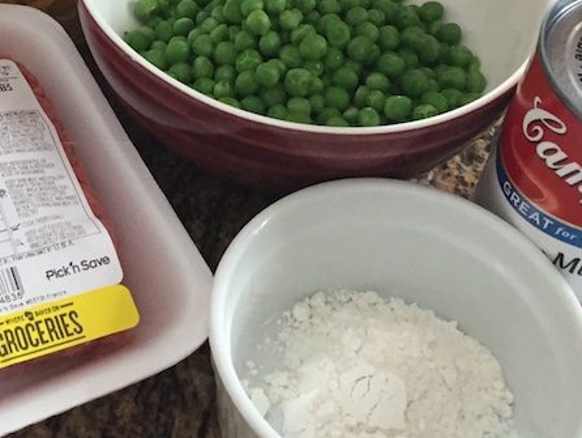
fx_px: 1312
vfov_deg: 18.6
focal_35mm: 78
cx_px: 61
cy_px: 35
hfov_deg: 24.3
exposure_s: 1/30
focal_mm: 4.15
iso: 125
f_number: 2.2
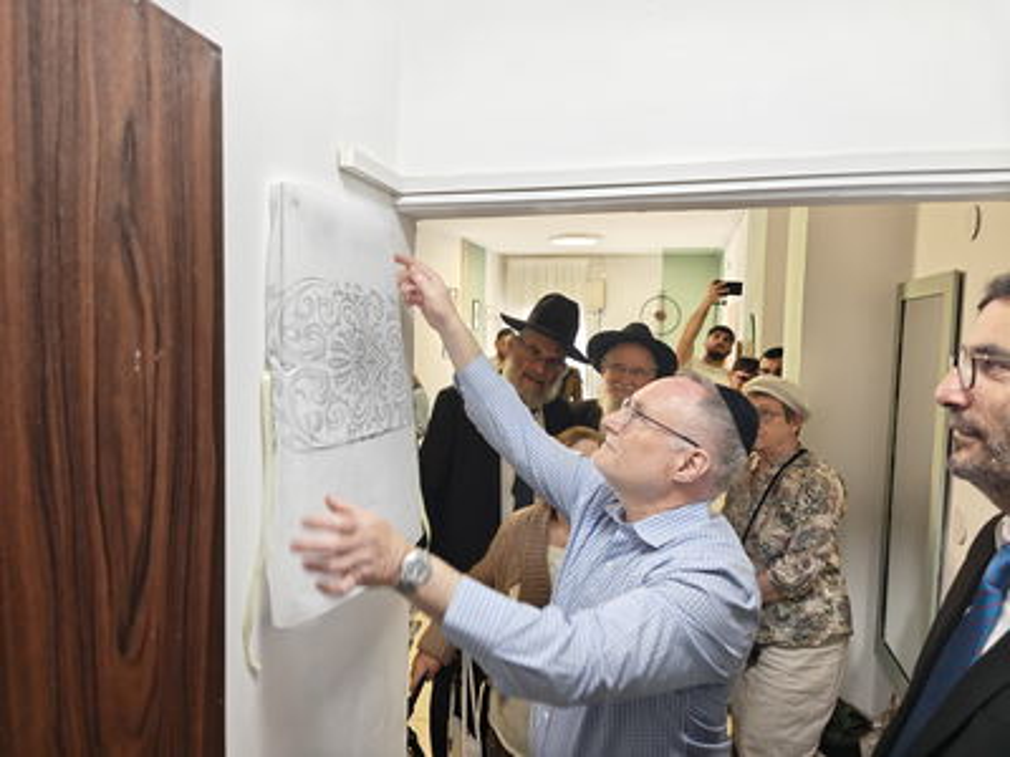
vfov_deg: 58.9
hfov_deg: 73.9
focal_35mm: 23
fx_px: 671
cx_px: 505
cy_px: 378
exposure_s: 1/100
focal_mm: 6.06
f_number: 1.6
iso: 250
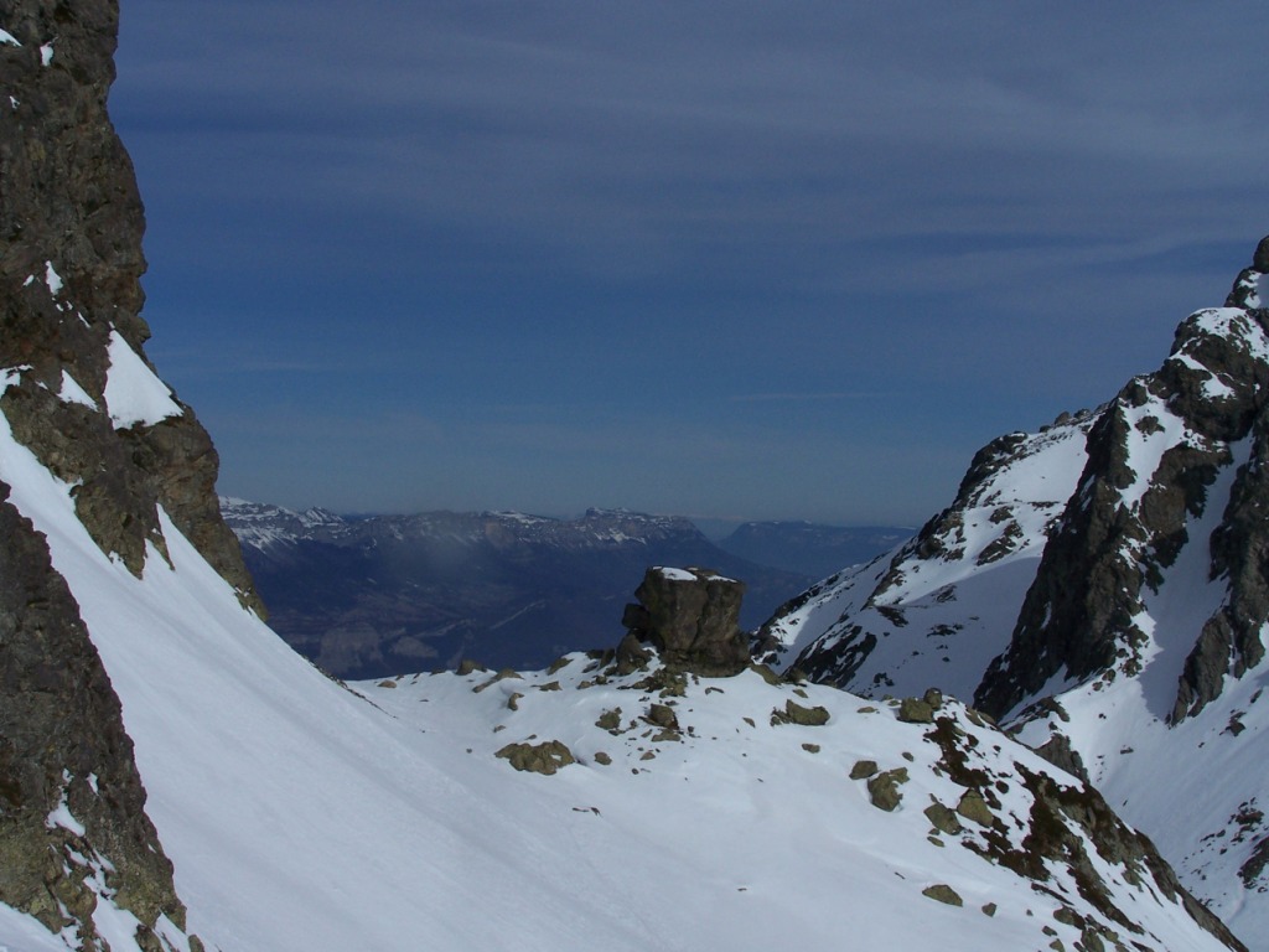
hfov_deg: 37.5
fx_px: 1870
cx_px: 634
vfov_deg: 28.6
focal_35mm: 51
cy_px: 476
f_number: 6.3
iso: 80
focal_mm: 8.5
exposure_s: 1/1500
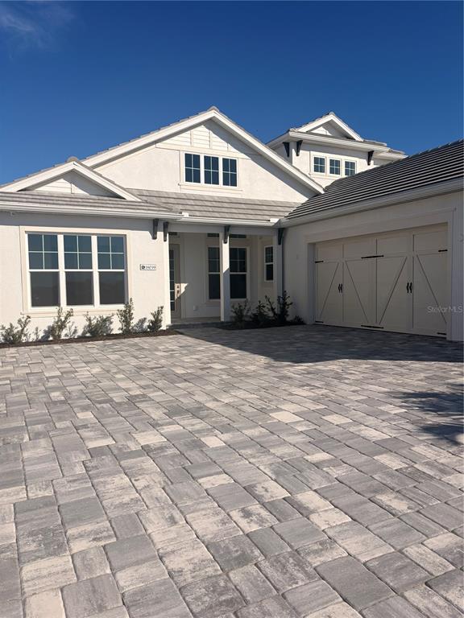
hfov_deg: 53.1
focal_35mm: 26
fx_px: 465
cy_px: 309
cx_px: 232
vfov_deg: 67.3
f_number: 1.6
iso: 50
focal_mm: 5.96
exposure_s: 1/8850
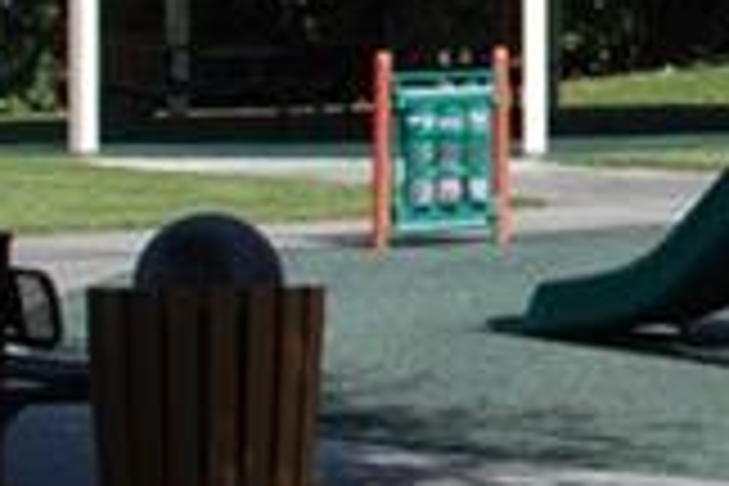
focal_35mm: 209
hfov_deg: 9.4
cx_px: 1314
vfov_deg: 6.5
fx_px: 4232
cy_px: -144
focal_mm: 22
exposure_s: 1/200
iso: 100
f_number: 7.1
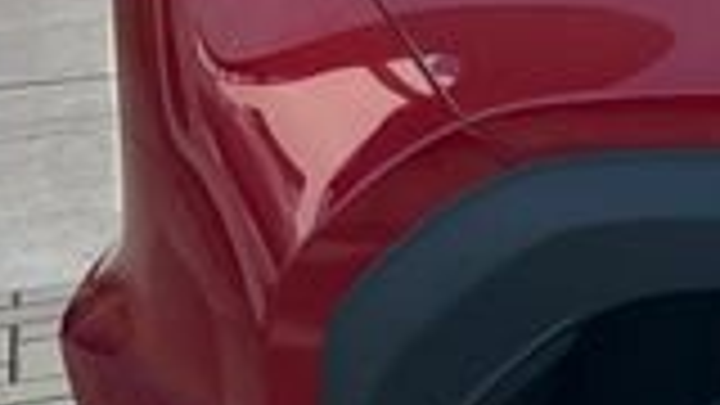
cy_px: 104
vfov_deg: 6.7
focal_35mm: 181
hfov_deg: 9.5
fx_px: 3456
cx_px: 2115
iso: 50
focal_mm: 5.1
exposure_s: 1/1036
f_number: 1.6
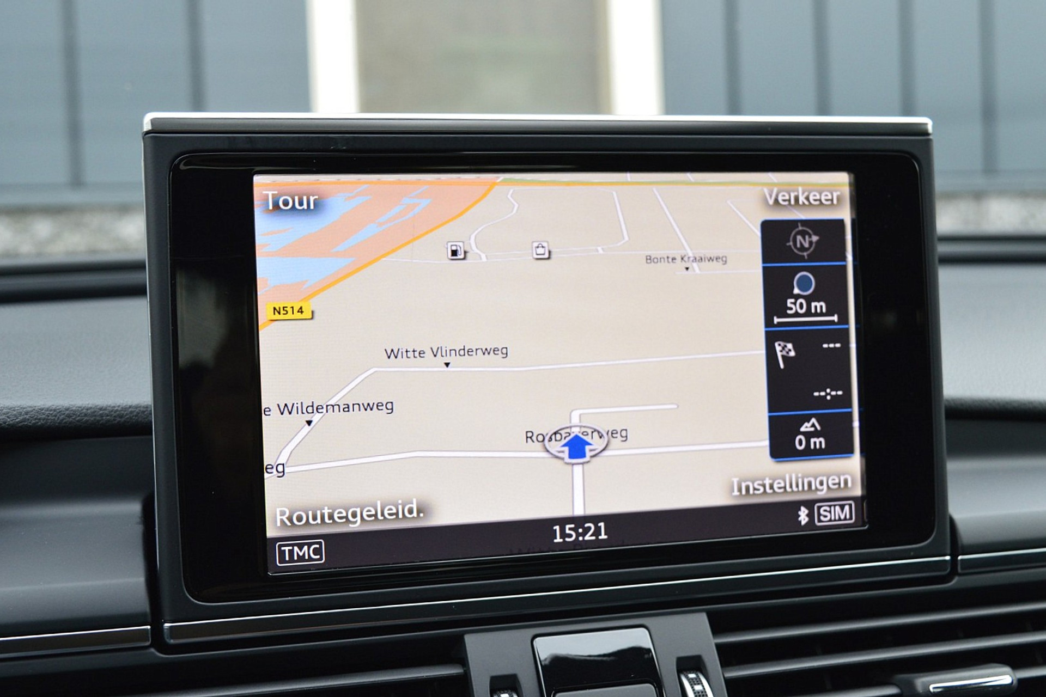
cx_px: 523
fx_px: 1395
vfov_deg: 28.1
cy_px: 348
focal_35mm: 48
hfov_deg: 41.1
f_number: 7.1
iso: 800
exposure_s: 1/60
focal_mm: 32
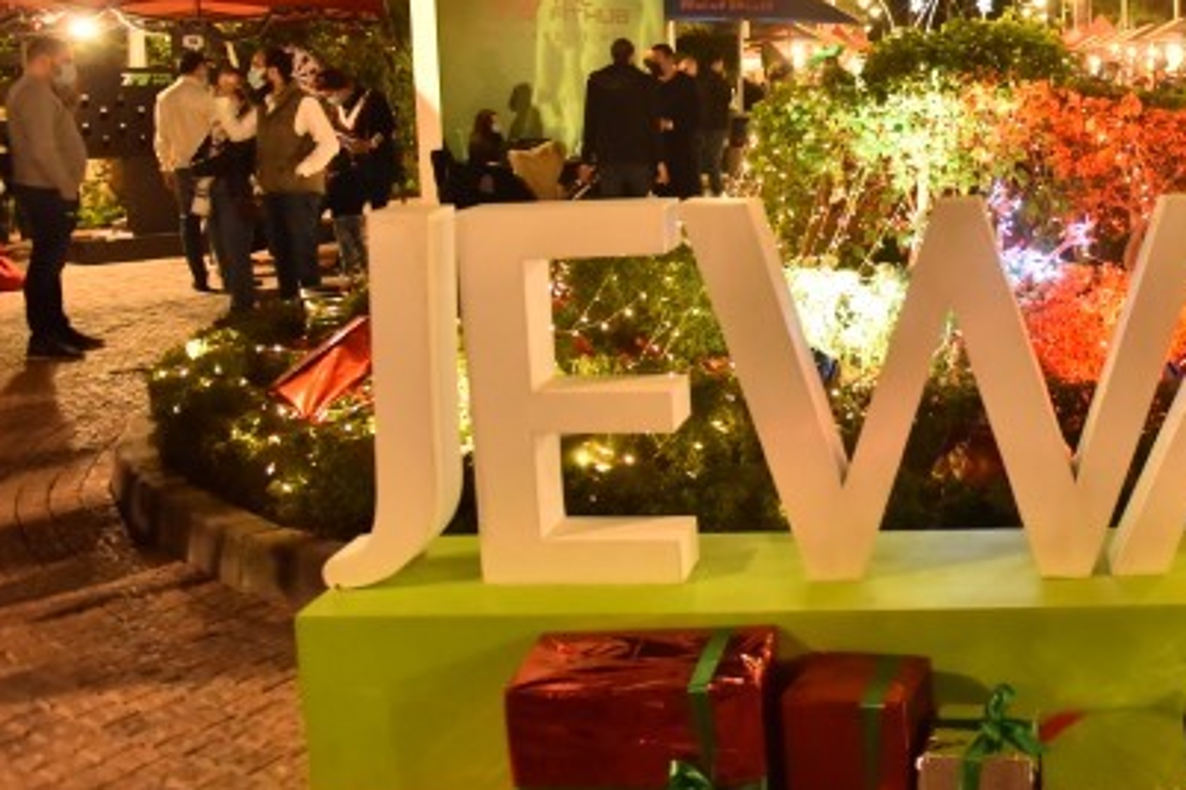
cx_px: 1041
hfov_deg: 42.2
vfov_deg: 30.9
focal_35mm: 43
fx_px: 1417
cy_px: 254
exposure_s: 1/160
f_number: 2.8
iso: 3200
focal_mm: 24
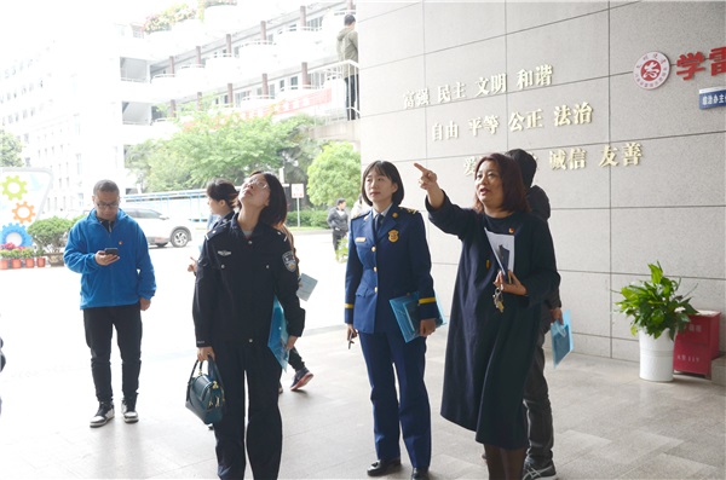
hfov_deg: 53.2
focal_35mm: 36
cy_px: 240
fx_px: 724
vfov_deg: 36.7
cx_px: 363
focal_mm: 24
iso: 200
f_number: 3.8
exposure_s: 1/100
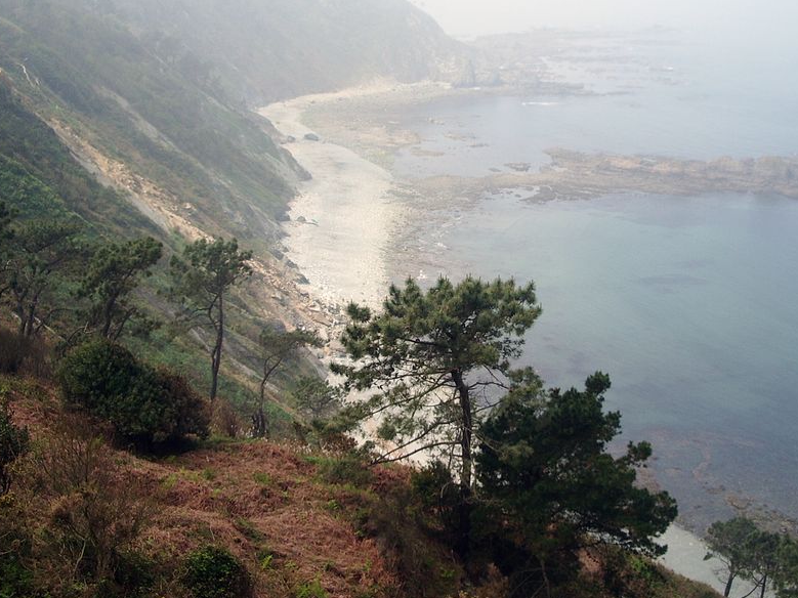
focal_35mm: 46
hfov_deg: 41.2
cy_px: 244
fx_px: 1060
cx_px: 444
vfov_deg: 31.4
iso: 50
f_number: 4.3
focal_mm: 5.8
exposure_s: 1/250
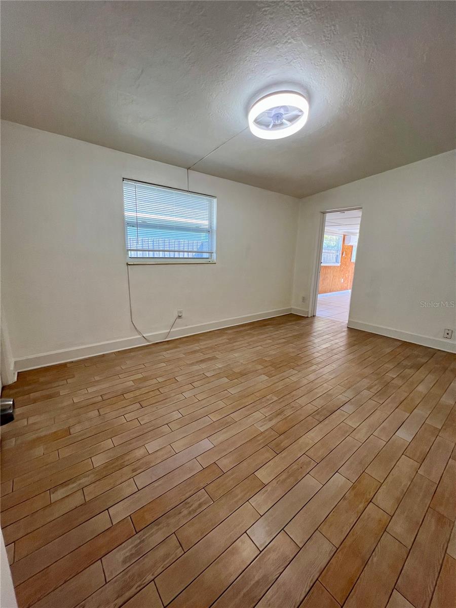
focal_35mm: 13
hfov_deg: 89.9
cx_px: 228
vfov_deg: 106.2
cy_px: 304
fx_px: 228
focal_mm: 1.57
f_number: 1.8
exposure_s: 1/101
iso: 64
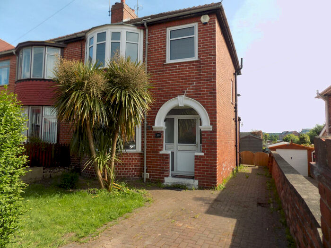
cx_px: 166
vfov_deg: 58.9
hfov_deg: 73.9
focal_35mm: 23
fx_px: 220
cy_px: 124
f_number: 3.1
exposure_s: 1/500
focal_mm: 4
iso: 80
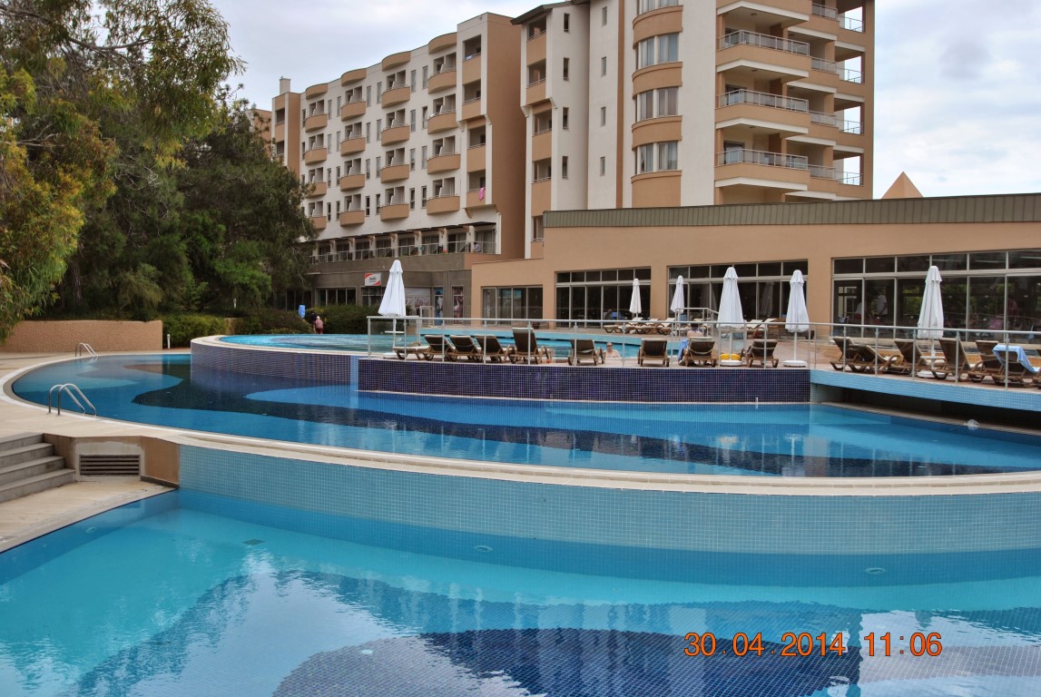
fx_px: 1042
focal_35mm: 36
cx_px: 520
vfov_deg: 37.0
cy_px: 348
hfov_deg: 53.1
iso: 100
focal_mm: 24
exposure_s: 1/200
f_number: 7.1
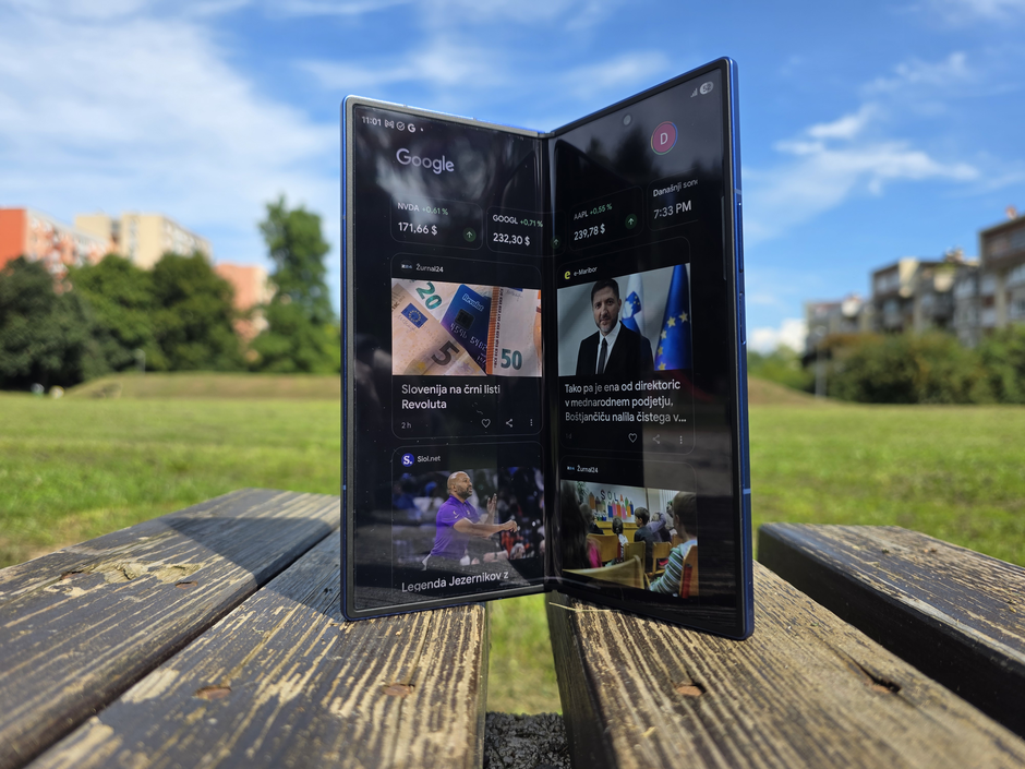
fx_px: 681
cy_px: 384
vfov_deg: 58.9
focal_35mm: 23
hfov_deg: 73.9
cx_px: 512
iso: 40
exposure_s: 1/1580
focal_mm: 6.3
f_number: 1.7
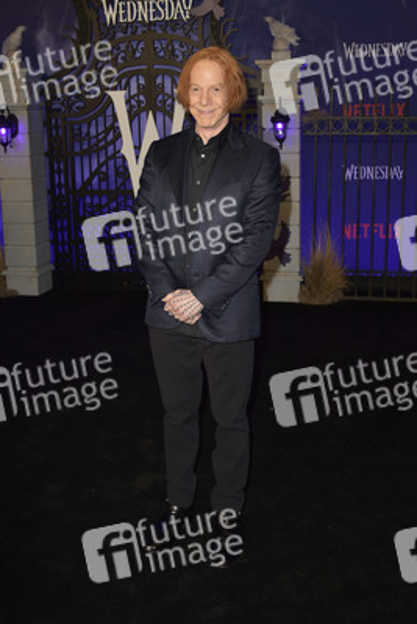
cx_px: 208
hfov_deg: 37.9
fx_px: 608
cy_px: 312
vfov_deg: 54.4
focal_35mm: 35
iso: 640
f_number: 6.3
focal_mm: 35
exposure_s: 1/250
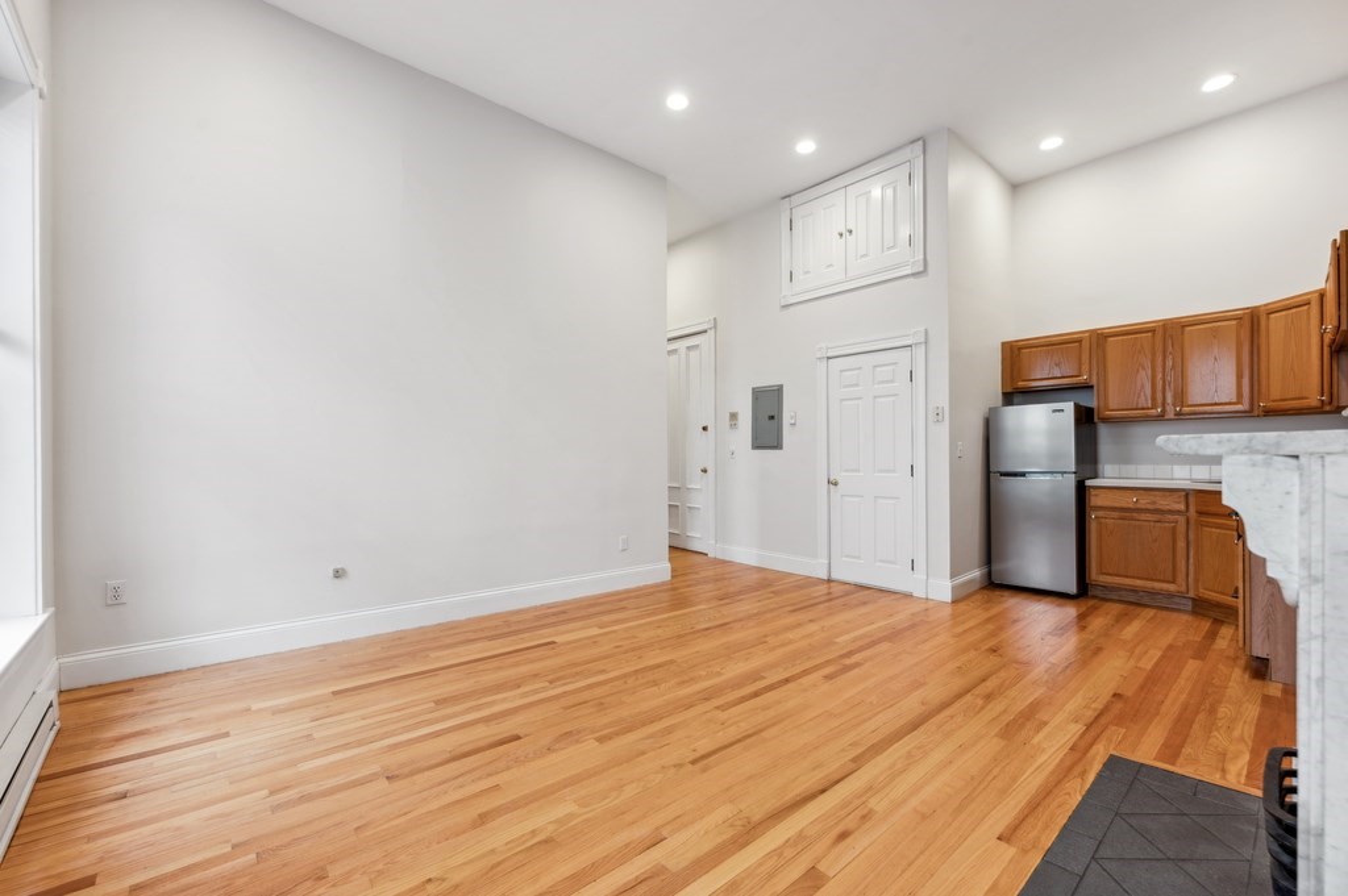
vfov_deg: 81.1
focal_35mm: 14
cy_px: 448
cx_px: 674
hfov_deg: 104.3
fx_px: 524
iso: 100
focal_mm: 14
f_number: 8
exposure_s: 1/4
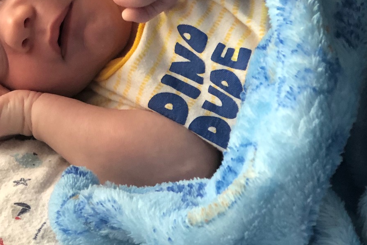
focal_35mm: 134
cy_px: -47
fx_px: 1366
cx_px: 91
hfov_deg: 15.2
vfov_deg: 10.1
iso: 50
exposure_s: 1/30
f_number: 2.8
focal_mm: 6.6
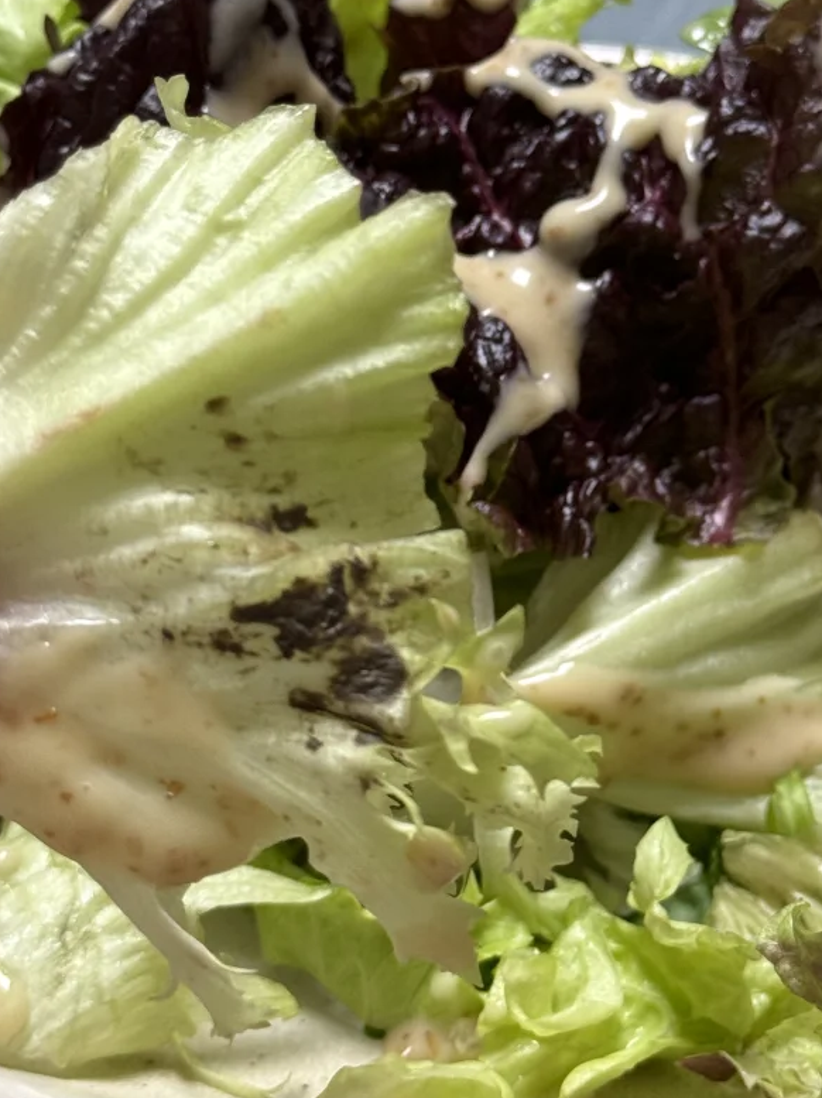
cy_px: 514
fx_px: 2820
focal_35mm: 89
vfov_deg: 22.0
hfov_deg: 16.6
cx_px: 394
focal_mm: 6.76
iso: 160
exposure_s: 1/50
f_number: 1.78
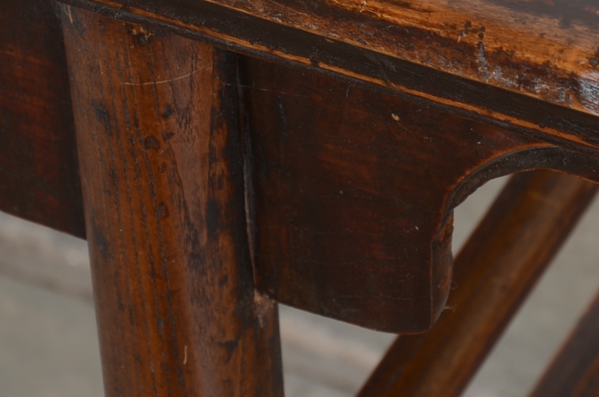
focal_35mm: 259
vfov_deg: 5.3
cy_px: -55
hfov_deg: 7.9
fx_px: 4301
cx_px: 525
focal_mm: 66
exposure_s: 1/80
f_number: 7.1
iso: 125
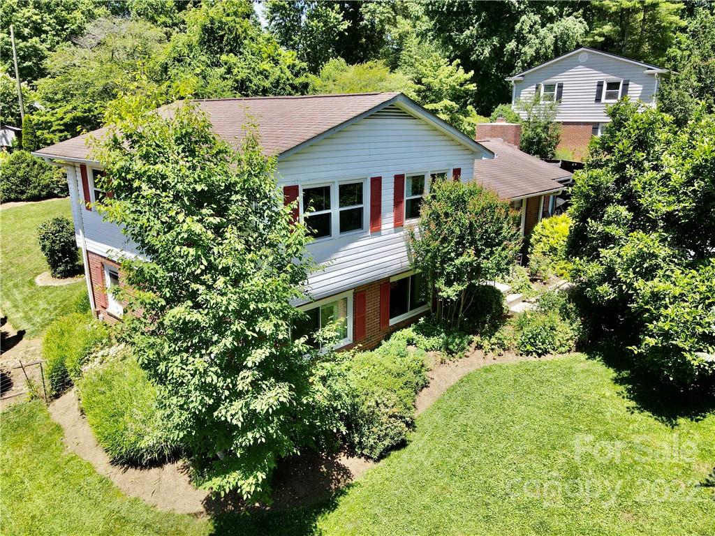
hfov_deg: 71.6
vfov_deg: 56.8
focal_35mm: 24
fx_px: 496
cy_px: 268
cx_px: 358
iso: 100
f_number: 2.8
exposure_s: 1/250
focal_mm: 4.5
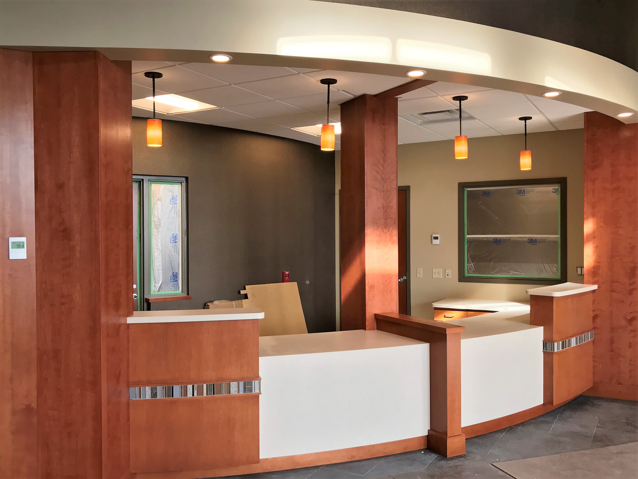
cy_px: 240
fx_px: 516
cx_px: 319
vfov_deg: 49.8
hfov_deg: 63.4
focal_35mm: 28
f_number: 1.8
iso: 40
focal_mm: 3.99
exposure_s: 1/120
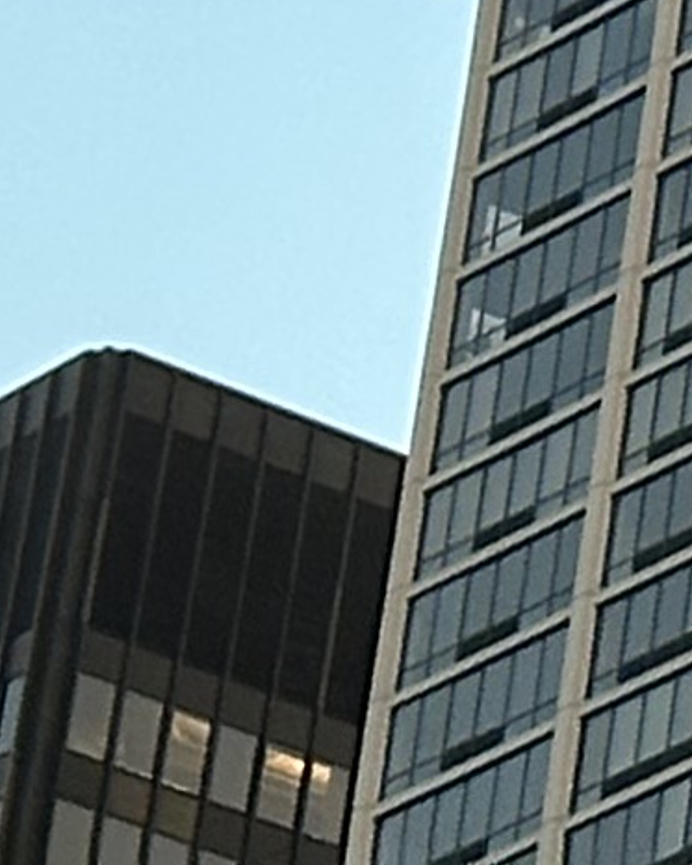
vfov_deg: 4.5
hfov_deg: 3.7
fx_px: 10365
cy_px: -1940
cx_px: 1937
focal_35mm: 405
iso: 64
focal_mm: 6.86
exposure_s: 1/422
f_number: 1.78
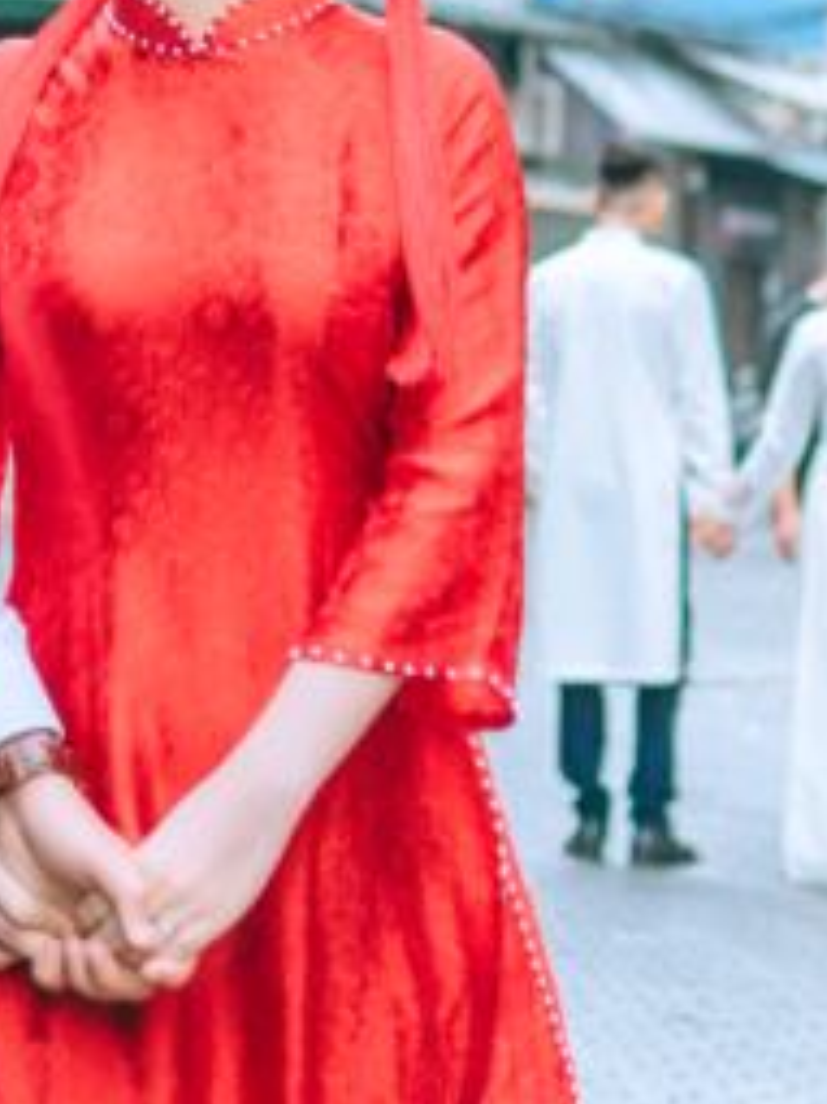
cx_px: -338
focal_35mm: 168
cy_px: 197
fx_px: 5356
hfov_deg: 8.7
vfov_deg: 11.7
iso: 160
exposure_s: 1/320
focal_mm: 35
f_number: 2.5
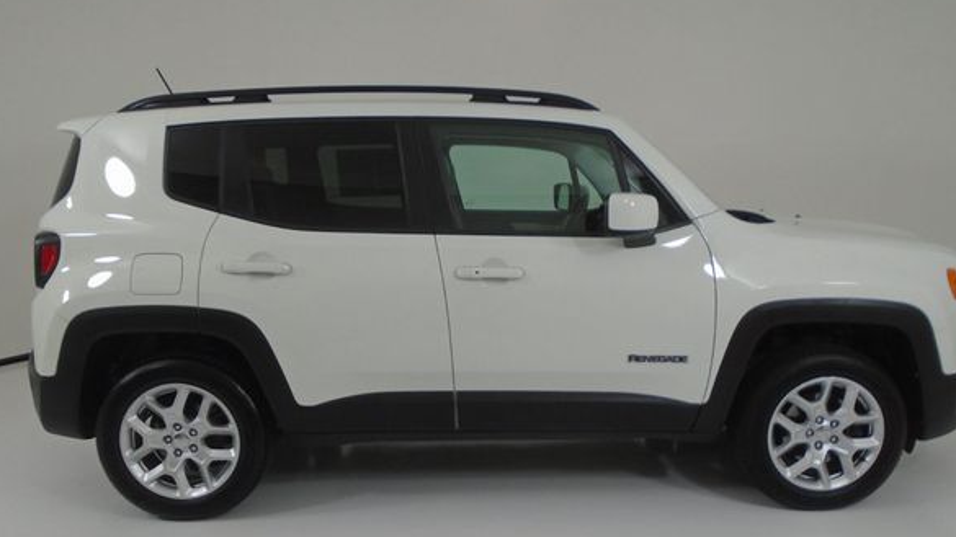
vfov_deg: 37.7
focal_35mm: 31
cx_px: 489
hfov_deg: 62.6
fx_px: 786
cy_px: 317
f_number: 3.2
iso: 100
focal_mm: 4.6
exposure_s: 1/320
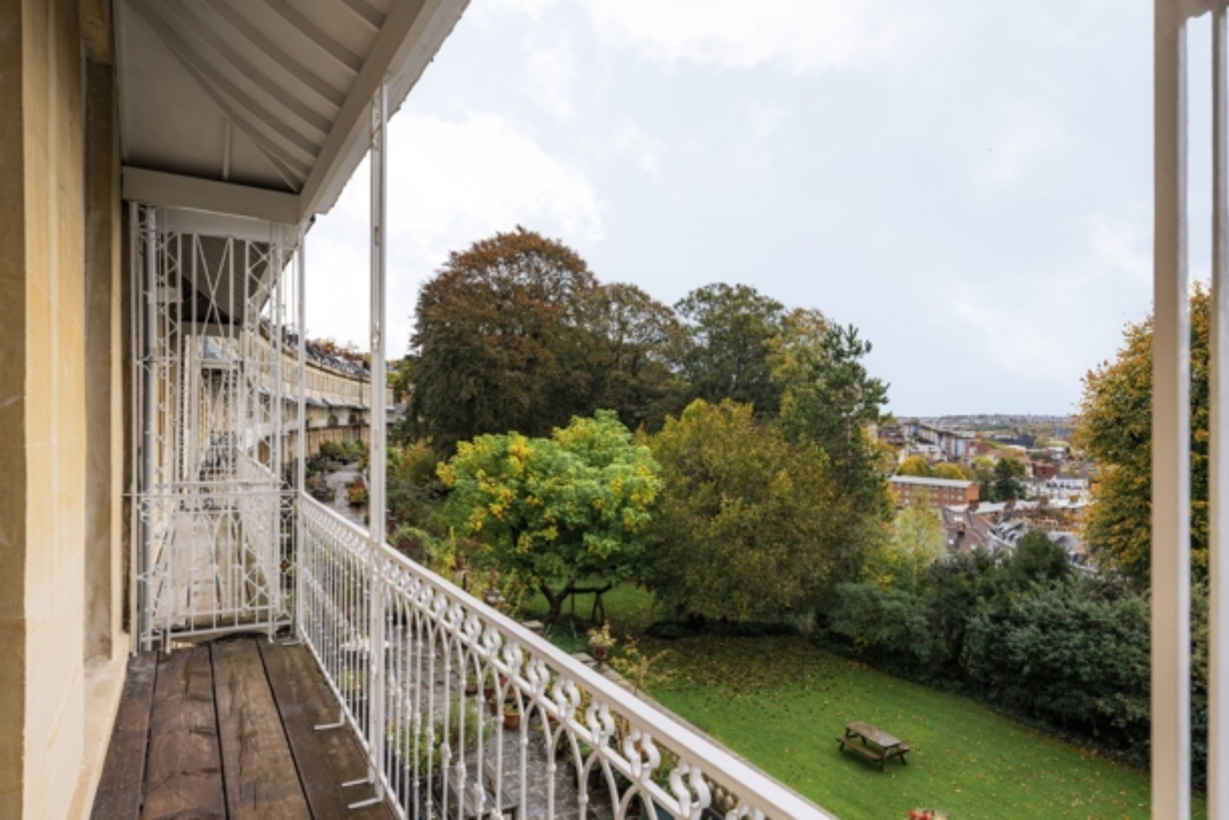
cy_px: 410
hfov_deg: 81.2
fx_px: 717
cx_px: 614
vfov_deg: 59.5
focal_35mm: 21
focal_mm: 21
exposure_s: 1/80
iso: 200
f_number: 7.1
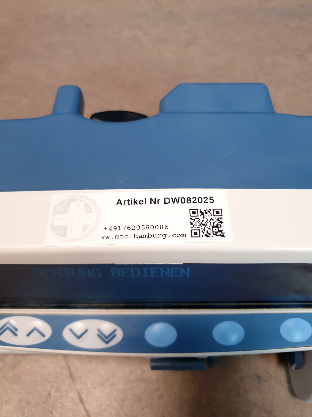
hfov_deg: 53.1
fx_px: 312
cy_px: 208
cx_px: 156
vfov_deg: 67.3
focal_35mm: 26
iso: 160
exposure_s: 1/50
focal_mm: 4.3
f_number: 1.5
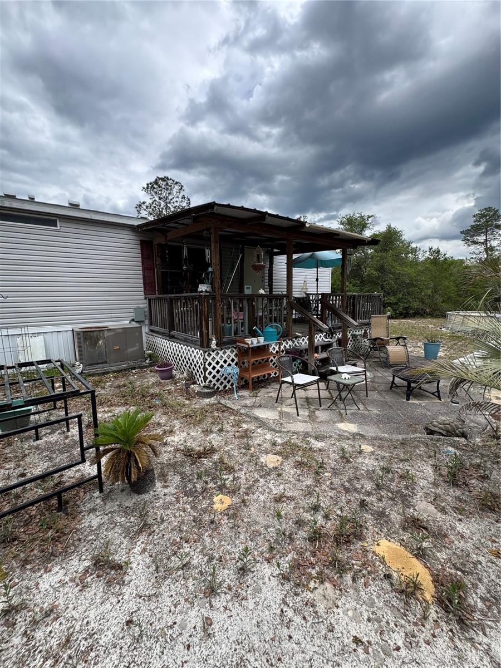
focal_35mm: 14
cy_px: 334
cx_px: 250
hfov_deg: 85.7
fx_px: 270
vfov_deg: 102.1
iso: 40
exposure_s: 1/804
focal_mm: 2.22
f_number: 2.2
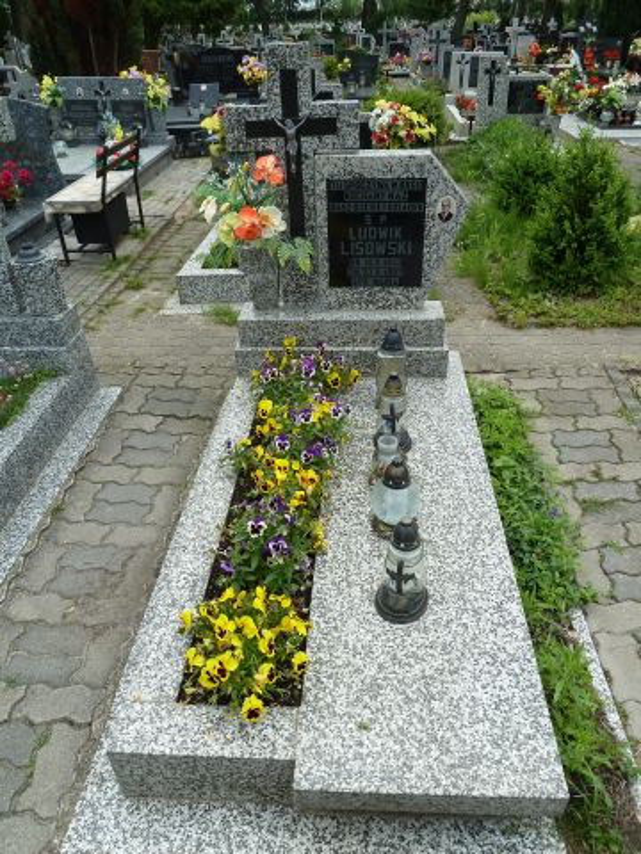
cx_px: 320
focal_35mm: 25
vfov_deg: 69.4
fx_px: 617
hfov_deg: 54.9
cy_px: 427
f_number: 4
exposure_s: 1/200
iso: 80
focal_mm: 4.1
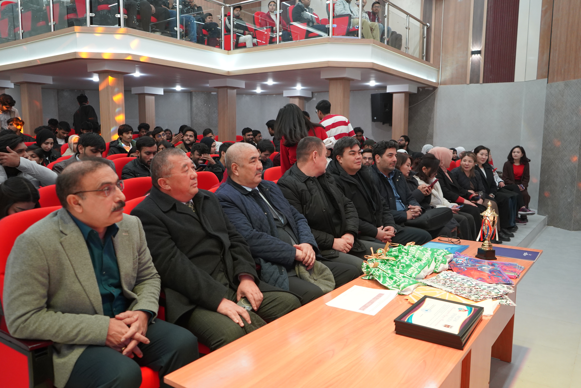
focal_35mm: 28
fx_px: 452
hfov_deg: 65.5
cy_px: 194
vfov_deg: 46.4
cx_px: 290
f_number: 4
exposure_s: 1/160
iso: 2500
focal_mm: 28
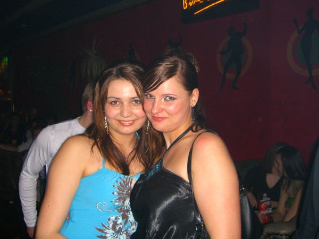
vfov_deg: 37.7
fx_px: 350
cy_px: 120
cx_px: 160
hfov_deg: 49.0
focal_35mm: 38
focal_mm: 7.9
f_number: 2.8
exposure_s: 1/60
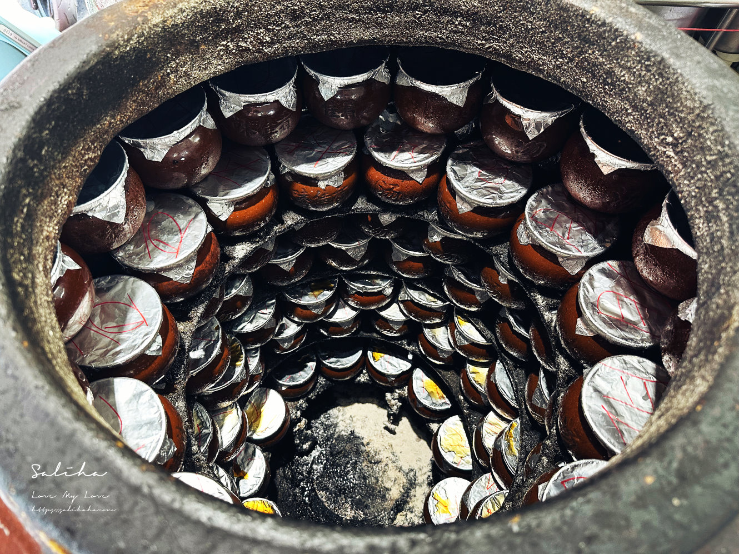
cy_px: 277
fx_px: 512
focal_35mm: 24
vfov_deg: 56.8
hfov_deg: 71.6
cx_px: 370
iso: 250
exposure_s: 1/60
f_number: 1.78
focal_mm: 6.86
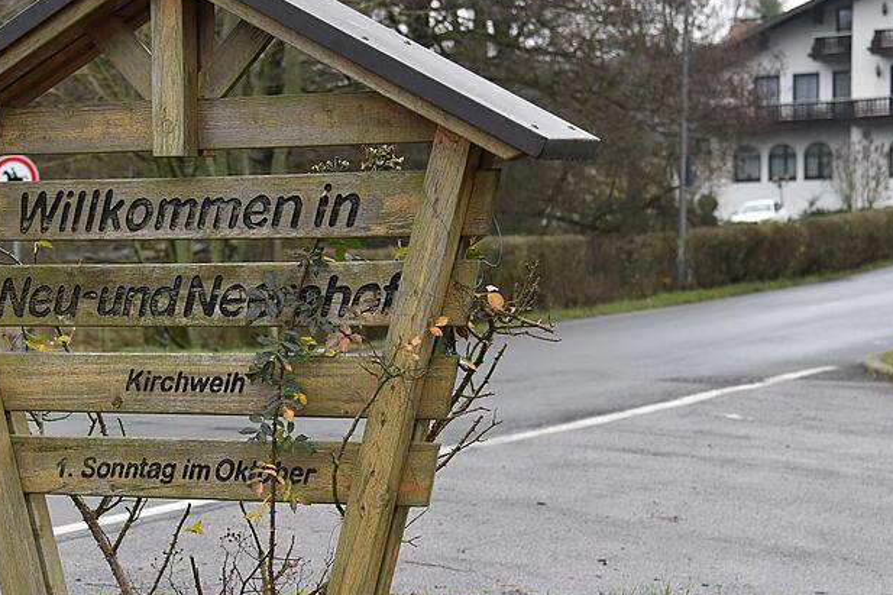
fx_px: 2257
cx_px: 208
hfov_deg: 22.2
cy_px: 363
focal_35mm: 91
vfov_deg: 15.0
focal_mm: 52
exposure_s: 1/800
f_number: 4
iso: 800
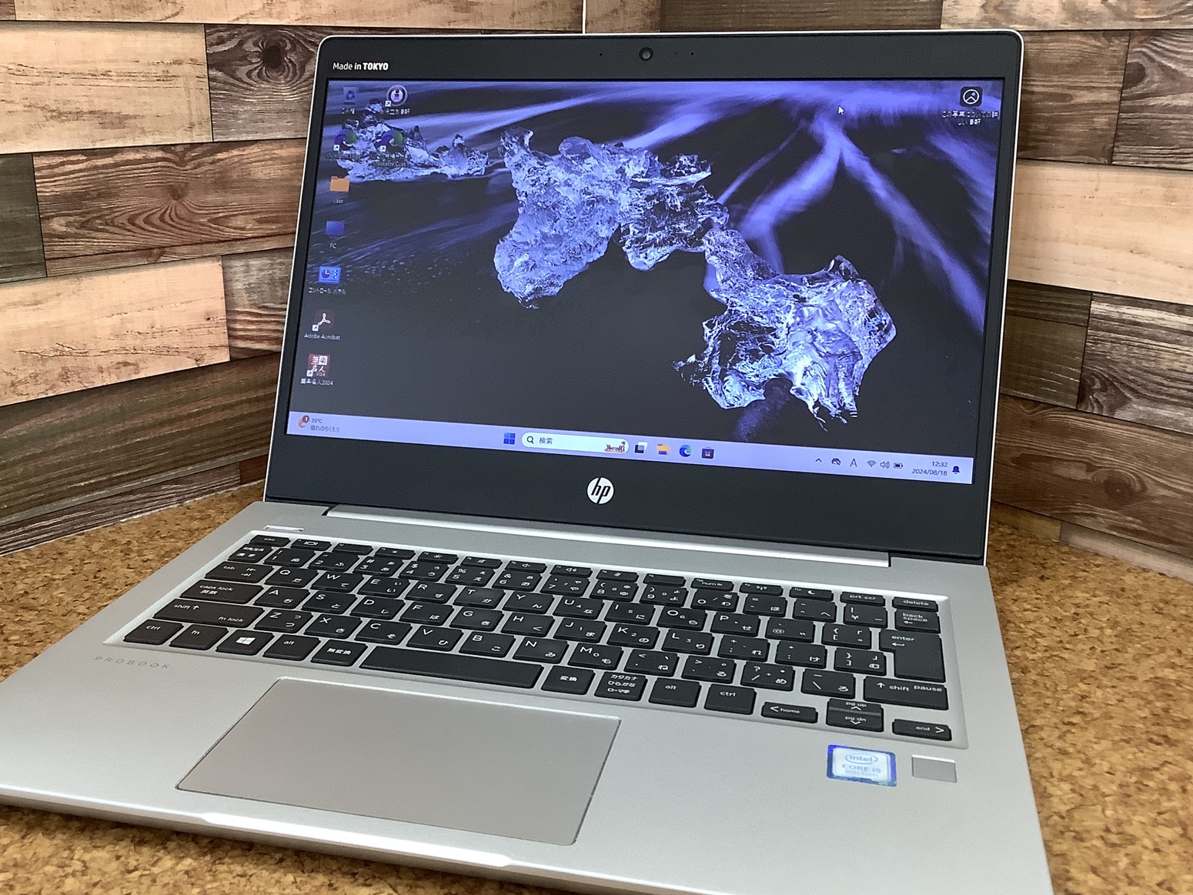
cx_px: 532
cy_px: 491
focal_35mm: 36
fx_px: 1241
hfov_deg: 51.2
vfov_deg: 39.6
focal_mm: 3.3
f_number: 2.4
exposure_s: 1/60
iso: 200
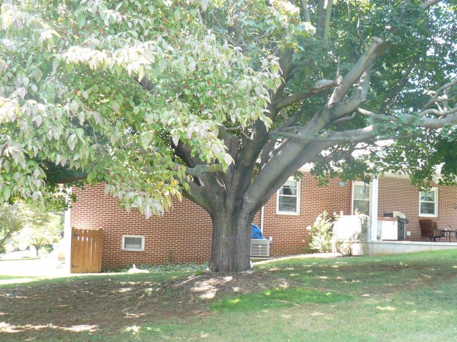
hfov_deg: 42.8
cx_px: 262
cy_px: 205
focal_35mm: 44
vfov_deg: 32.8
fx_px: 581
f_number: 2.8
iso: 100
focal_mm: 6
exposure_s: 1/50
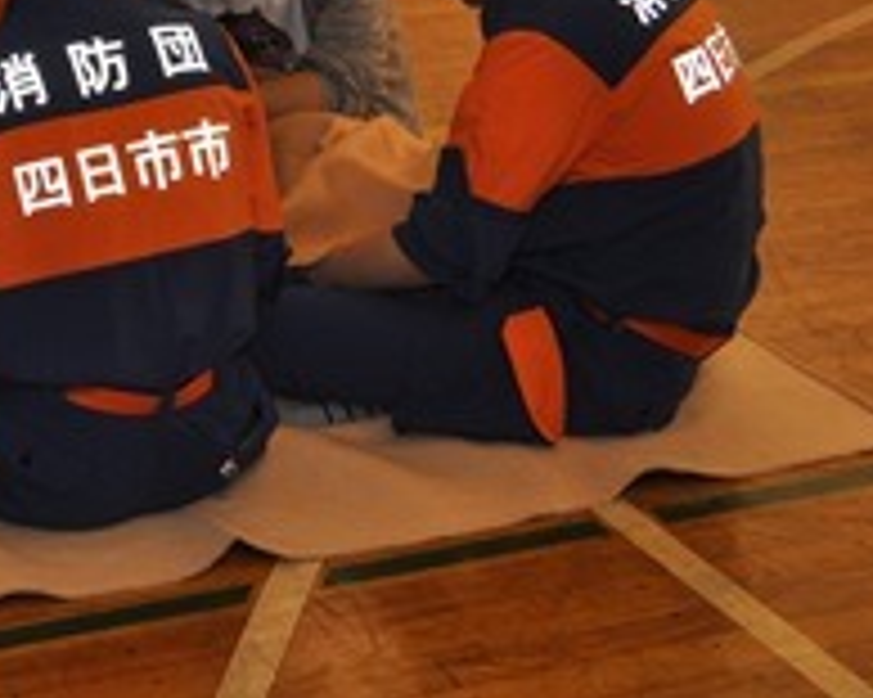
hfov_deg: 17.9
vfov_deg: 14.6
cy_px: 32
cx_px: -40
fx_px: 2686
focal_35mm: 104
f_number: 5
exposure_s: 1/60
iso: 640
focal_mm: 32
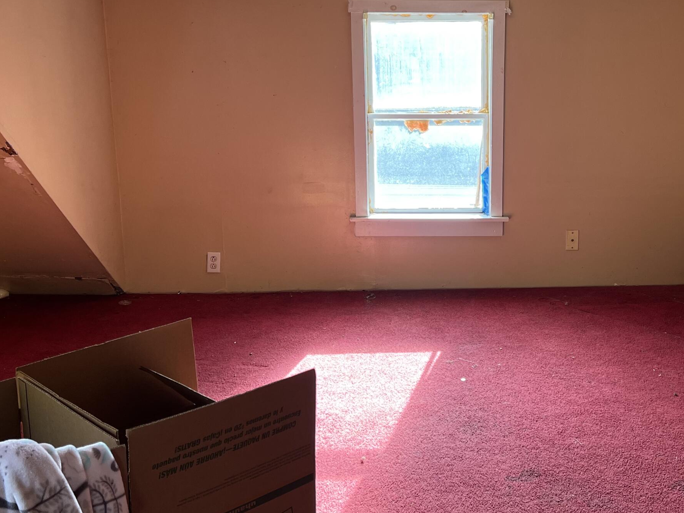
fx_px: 869
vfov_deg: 32.6
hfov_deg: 42.6
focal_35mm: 44
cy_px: 175
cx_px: 424
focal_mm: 5.7
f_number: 1.5
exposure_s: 1/121
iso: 100
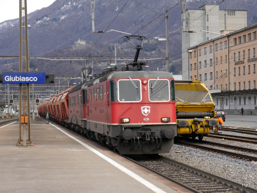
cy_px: 96
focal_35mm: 66
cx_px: 128
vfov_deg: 22.3
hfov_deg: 29.4
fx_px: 490
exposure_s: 1/400
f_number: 5.6
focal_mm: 33
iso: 160
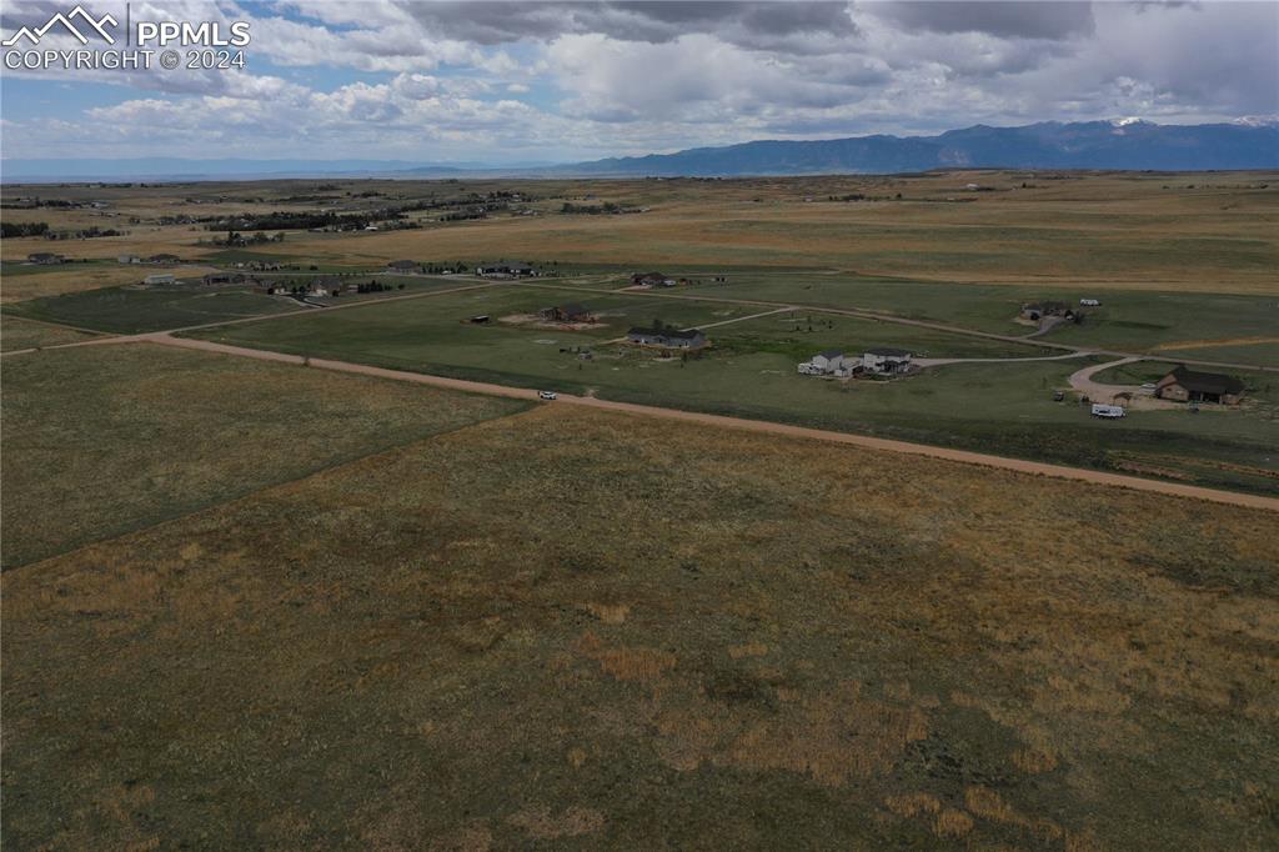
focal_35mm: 28
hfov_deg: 65.5
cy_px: 426
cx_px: 640
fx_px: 994
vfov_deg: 46.4
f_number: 6.3
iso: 100
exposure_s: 1/800
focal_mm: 10.26
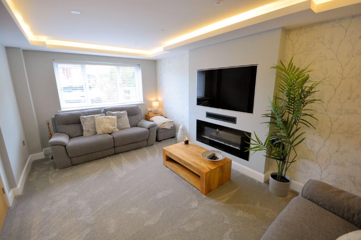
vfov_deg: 77.3
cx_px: 180
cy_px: 120
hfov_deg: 100.4
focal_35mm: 15
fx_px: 150
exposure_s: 1/13
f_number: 8
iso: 400
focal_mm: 10
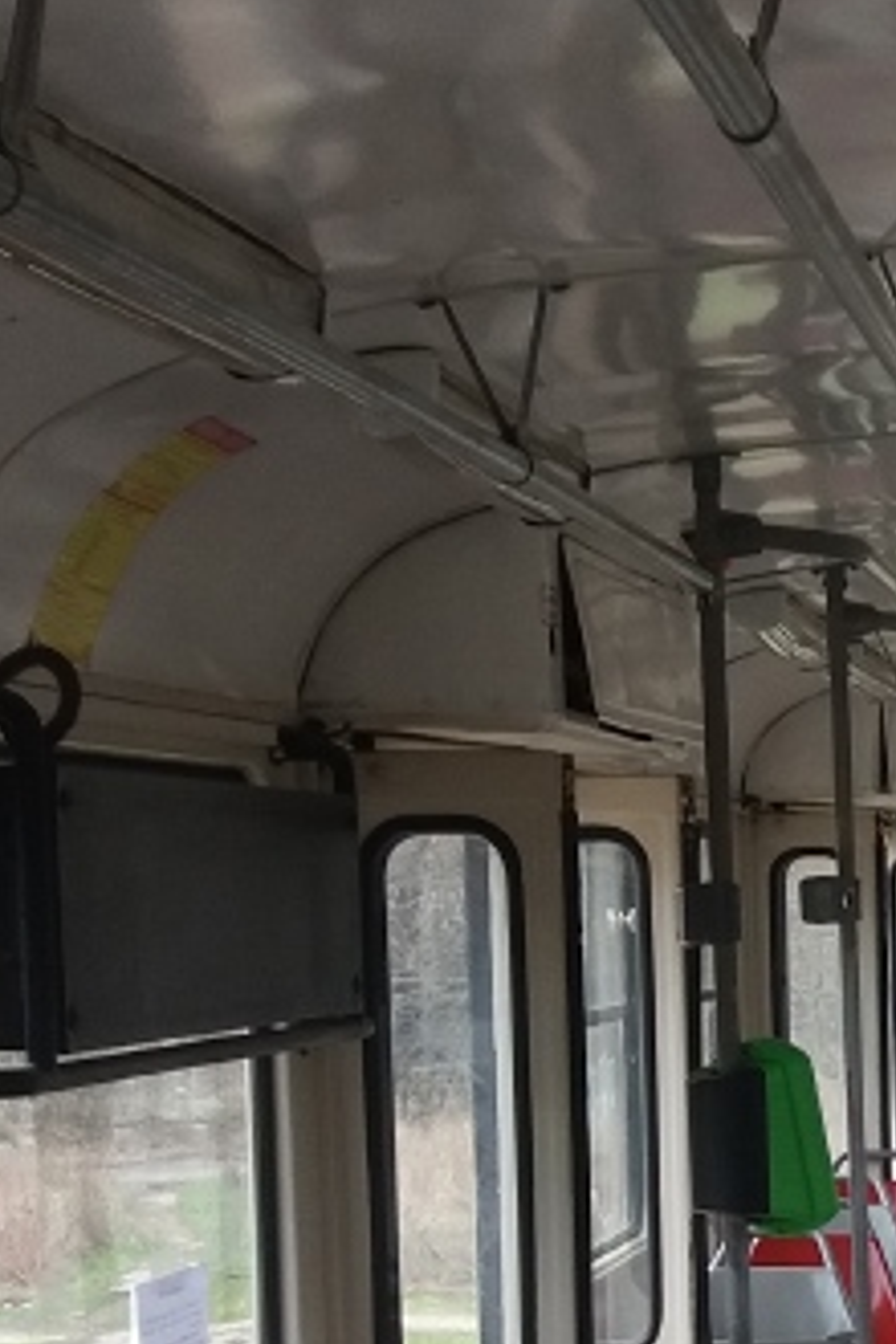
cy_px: 1328
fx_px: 3957
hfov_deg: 12.7
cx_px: 1030
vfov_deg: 18.8
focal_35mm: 106
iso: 64
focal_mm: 3.7
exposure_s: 1/183
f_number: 1.9
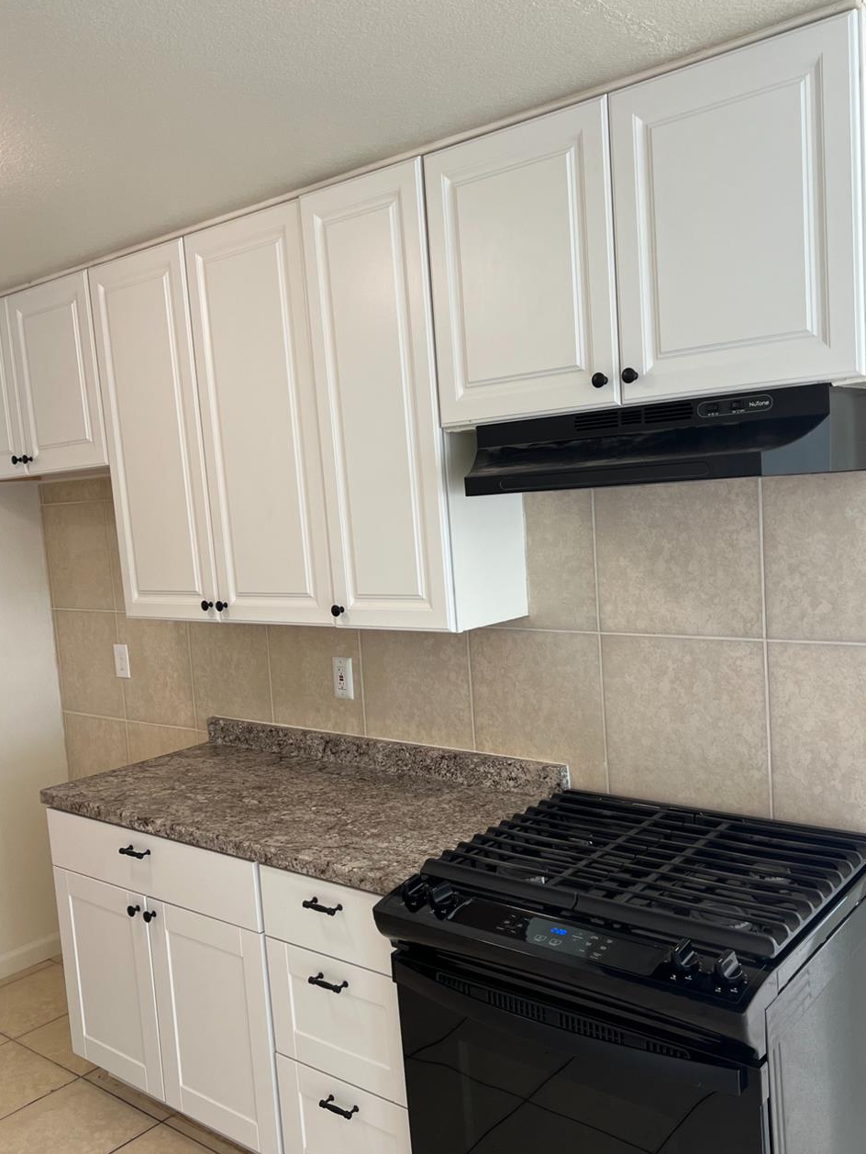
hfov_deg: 45.5
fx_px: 1034
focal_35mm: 31
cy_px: 596
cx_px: 422
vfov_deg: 58.3
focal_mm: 5.7
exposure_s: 1/120
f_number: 1.5
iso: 80
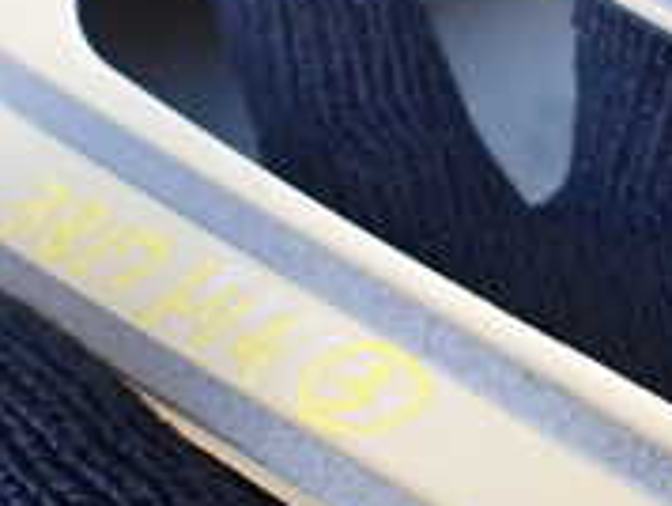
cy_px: 400
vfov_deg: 14.6
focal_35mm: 101
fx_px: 1963
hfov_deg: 18.6
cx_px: 766
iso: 400
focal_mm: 5.4
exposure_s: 1/125
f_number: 2.3
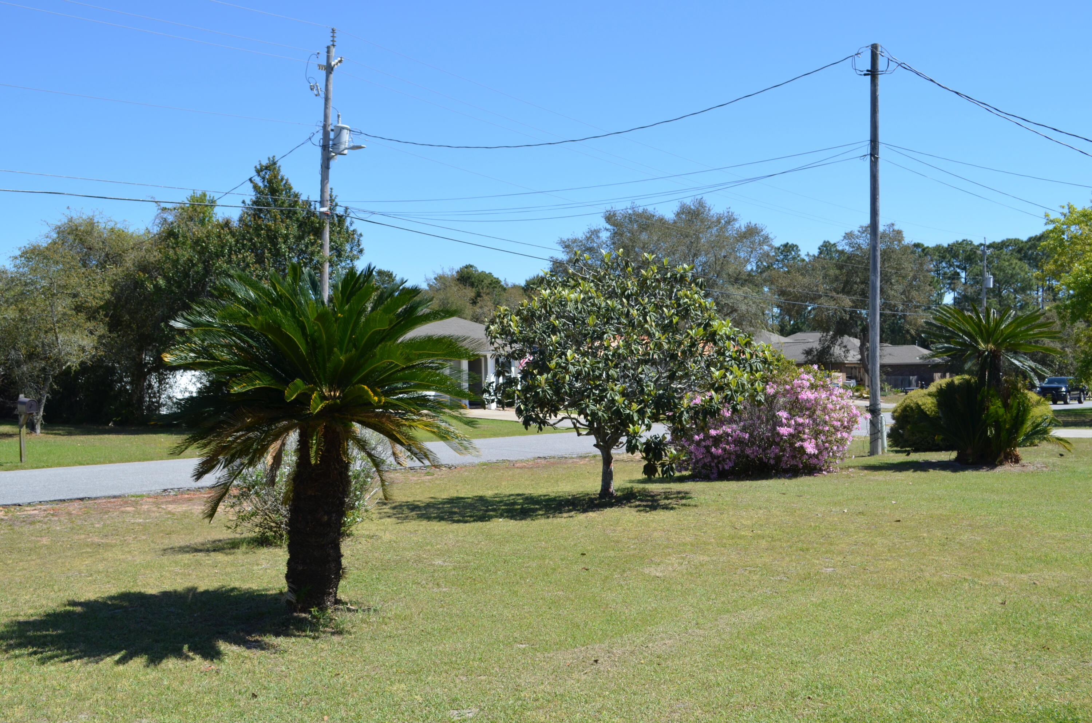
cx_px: 546
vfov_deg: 36.7
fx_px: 1090
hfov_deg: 53.2
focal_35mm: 36
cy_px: 362
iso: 140
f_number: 8
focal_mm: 24
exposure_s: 1/250
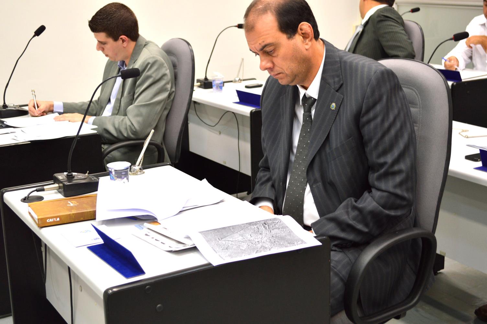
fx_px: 710
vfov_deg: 25.7
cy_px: 162
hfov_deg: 37.9
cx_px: 244
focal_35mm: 52
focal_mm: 35
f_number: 5
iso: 400
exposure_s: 1/30
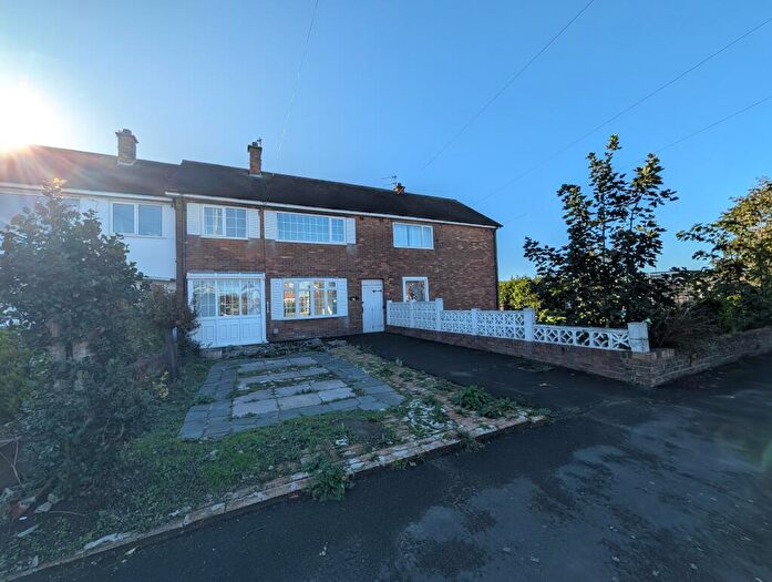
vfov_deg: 94.7
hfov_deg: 110.4
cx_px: 386
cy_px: 291
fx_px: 268
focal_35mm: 12
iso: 51
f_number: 1.7
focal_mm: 2.02
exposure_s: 1/3257
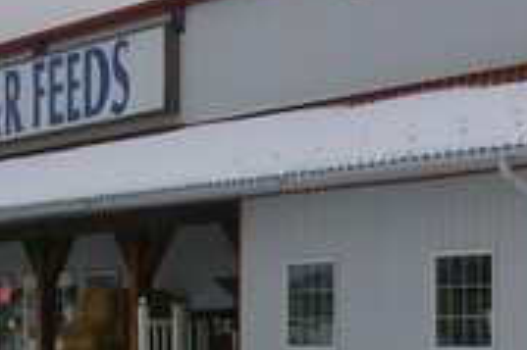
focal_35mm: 161
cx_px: 374
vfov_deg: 8.5
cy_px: 271
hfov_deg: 12.7
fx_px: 2355
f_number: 8
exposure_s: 1/180
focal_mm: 24
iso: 200
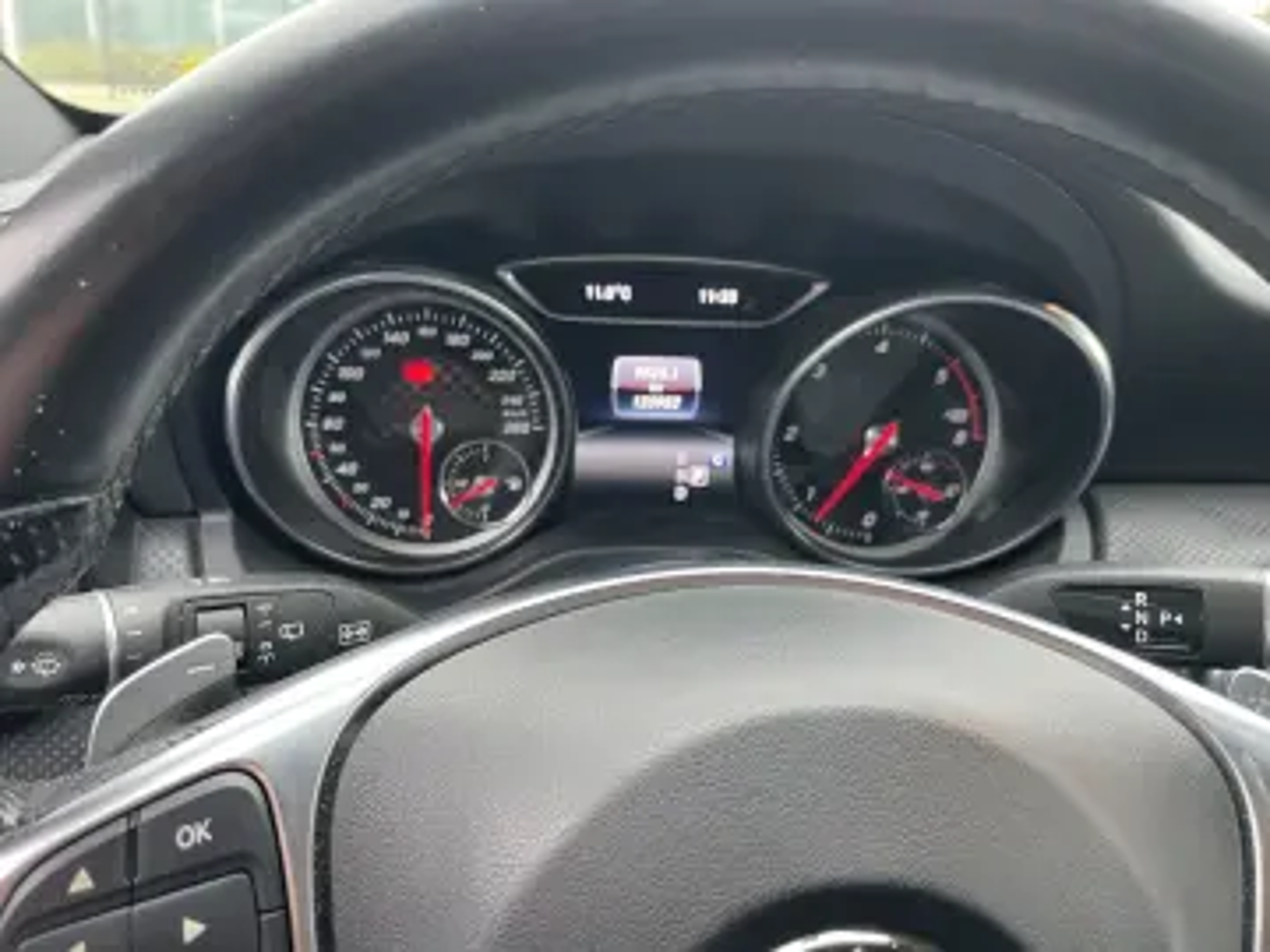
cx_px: 635
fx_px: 954
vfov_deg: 53.1
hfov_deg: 67.3
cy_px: 476
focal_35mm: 26
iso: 125
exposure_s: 1/81
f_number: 1.6
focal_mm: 4.2
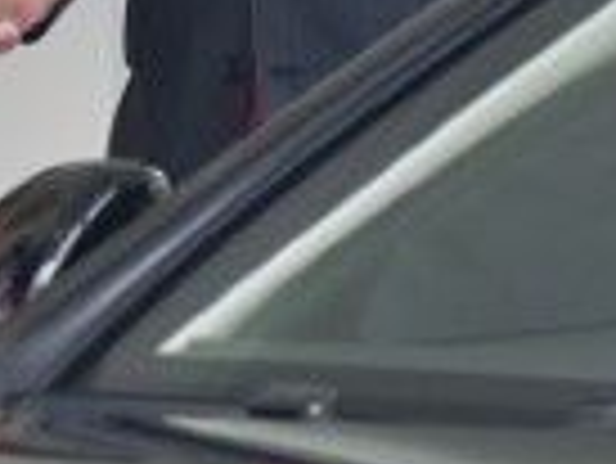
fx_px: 20251
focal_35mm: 1137
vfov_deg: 1.3
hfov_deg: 1.7
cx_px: 90
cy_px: -840
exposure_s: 1/160
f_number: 4
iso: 1000
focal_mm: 104
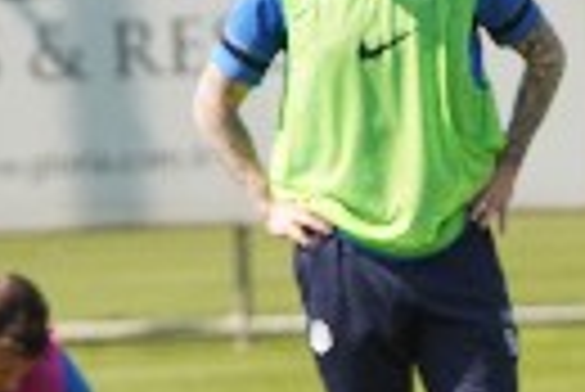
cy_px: 363
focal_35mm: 1029
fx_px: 16740
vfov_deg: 1.3
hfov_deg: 2.0
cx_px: 963
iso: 400
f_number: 5.6
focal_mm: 200
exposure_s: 1/800
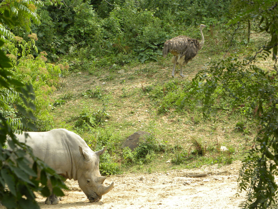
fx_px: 940
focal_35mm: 117
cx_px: 139
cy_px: 104
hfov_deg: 16.8
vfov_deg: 12.7
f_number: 4
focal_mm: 20.8
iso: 64
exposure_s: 1/147
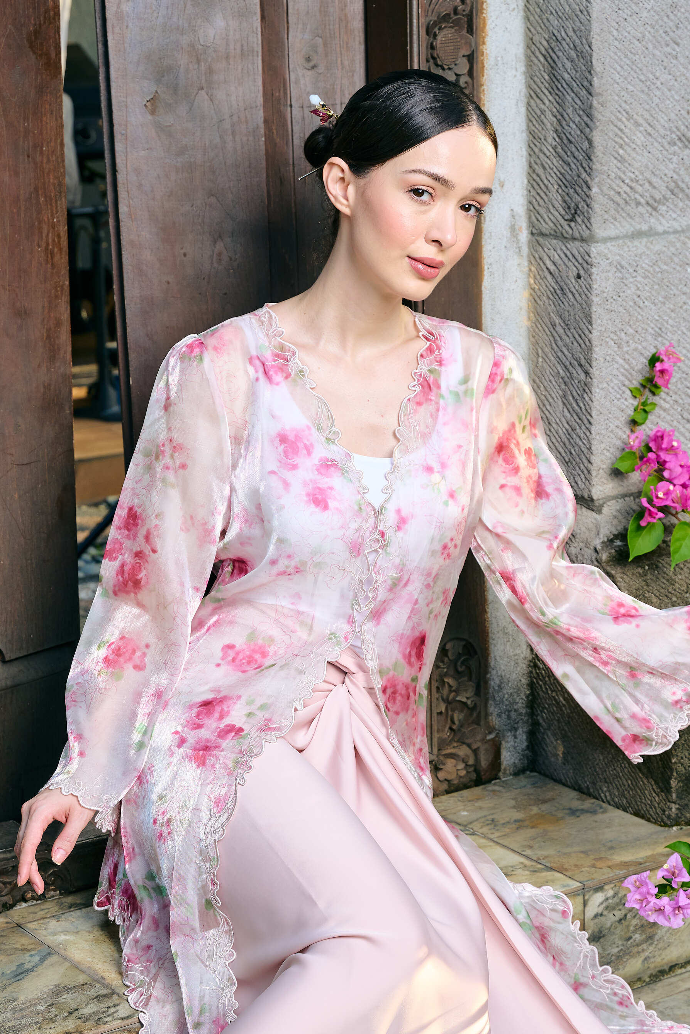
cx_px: 333
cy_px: 701
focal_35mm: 77
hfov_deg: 17.7
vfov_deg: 26.2
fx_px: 2214
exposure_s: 1/160
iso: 320
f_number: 5
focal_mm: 50
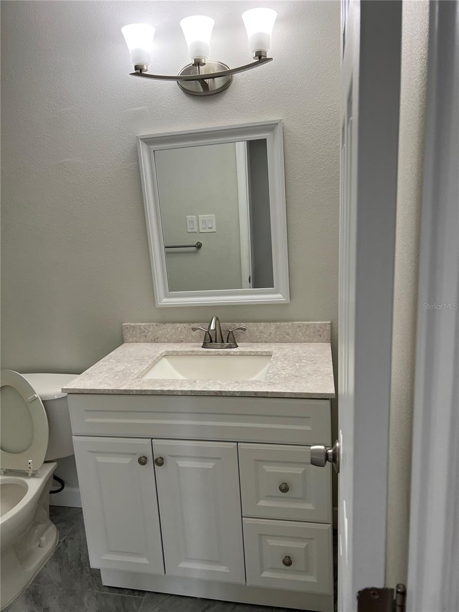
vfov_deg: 67.3
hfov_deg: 53.1
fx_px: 460
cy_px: 306
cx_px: 230
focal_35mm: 26
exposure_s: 1/120
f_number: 1.5
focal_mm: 5.7
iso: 80
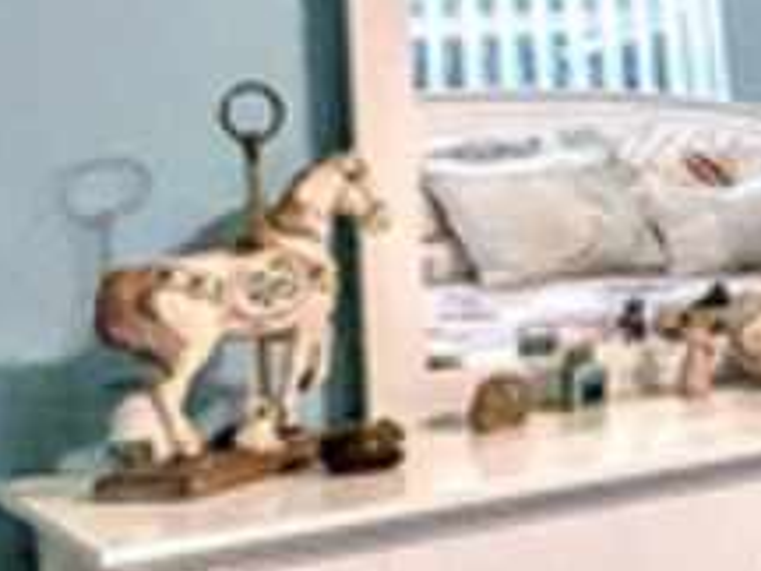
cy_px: 53
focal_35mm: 95
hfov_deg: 12.4
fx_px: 2088
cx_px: 2124
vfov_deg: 15.4
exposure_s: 1/120
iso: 252
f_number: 2.2
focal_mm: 2.35
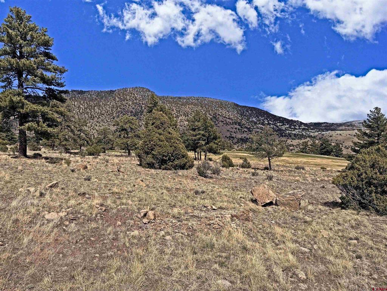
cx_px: 194
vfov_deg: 56.8
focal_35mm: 24
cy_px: 146
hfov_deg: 71.6
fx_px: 268
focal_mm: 6.76
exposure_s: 1/8130
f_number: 1.78
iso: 80
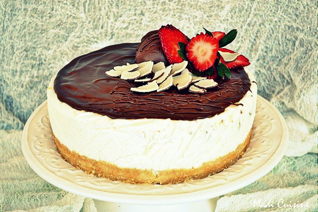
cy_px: 106
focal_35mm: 60
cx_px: 159
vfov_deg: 22.6
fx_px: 530
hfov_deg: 33.4
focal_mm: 40
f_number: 5.6
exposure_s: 1/60
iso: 100
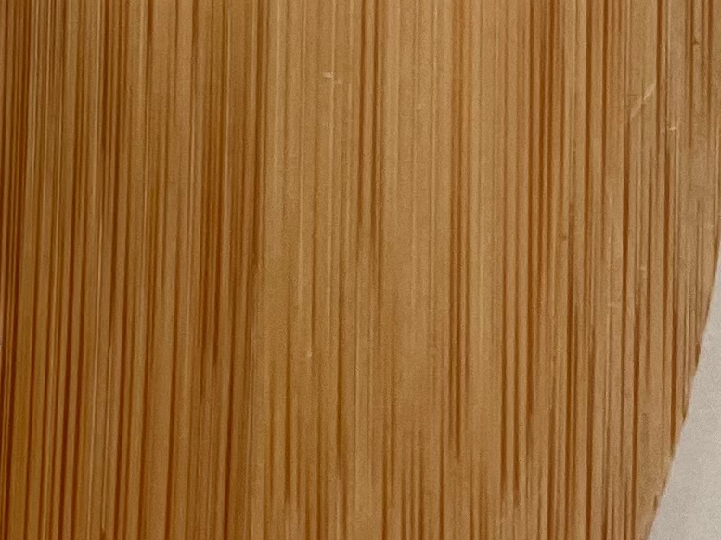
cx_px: -1146
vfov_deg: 10.9
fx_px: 2811
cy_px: 86
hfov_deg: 11.4
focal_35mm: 135
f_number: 1.6
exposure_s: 1/100
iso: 80
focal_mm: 4.2
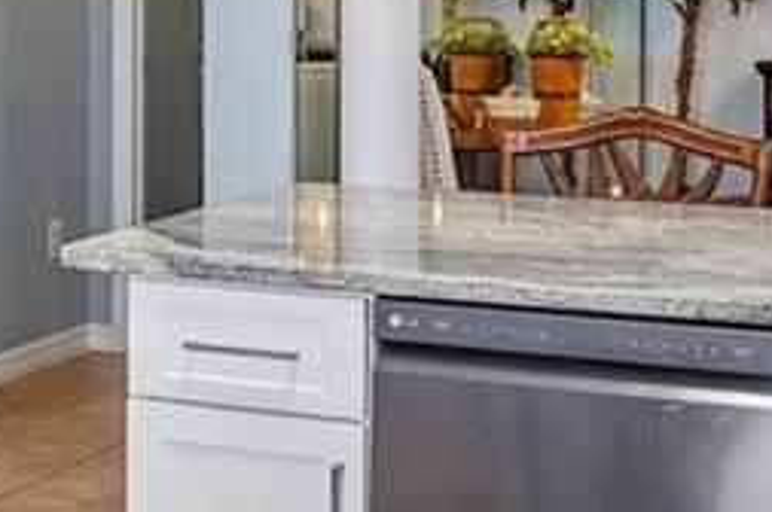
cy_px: -76
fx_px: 2442
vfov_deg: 11.8
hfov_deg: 16.5
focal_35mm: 114
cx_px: -363
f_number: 9
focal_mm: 18
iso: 400
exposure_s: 1/13
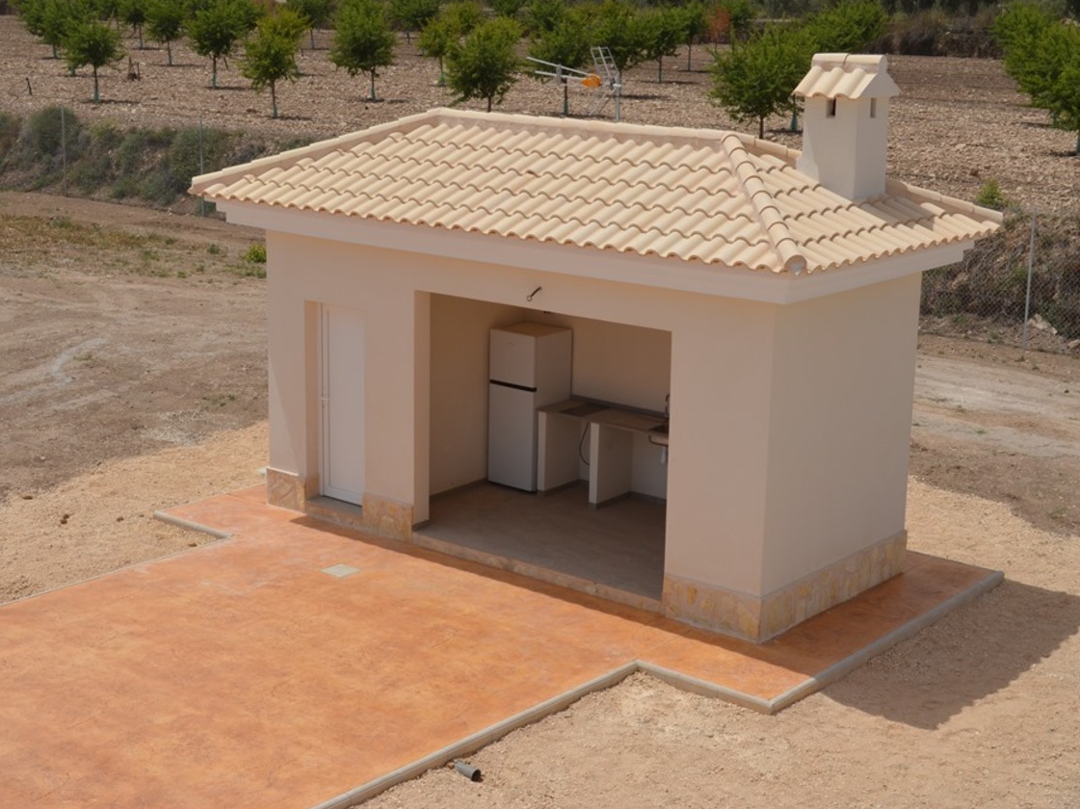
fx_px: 1795
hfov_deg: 33.5
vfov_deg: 25.4
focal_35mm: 58
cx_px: 495
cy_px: 405
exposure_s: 1/400
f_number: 9
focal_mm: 35
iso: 100
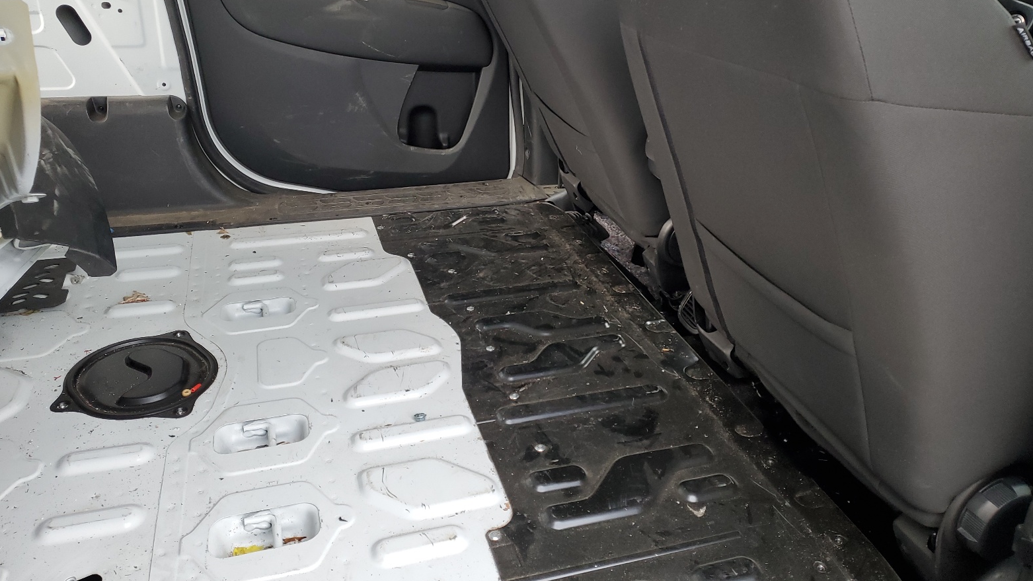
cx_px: 516
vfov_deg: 40.1
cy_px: 256
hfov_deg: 66.1
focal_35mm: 29
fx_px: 794
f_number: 1.5
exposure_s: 1/60.2
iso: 58
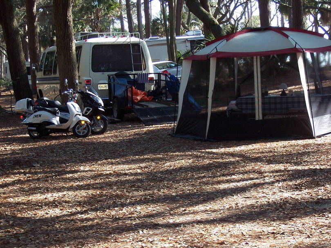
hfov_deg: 22.0
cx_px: 166
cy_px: 124
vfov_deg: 16.6
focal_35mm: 89
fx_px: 851
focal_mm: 14.8
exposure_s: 1/90
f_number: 4.8
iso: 140
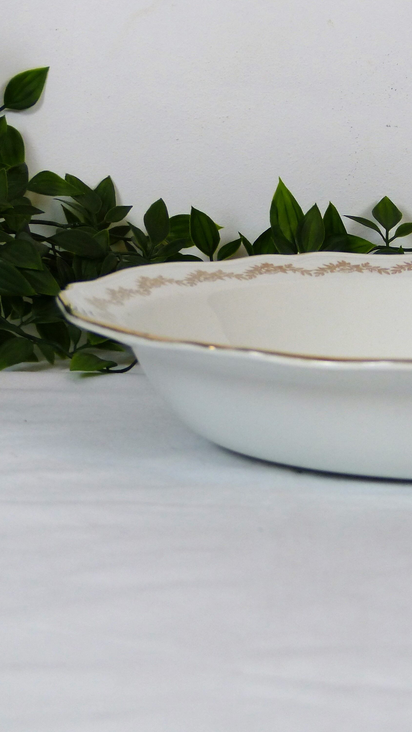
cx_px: 449
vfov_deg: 13.4
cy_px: 366
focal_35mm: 160
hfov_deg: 7.5
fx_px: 3108
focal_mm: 18.3
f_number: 2.8
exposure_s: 1/60
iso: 160
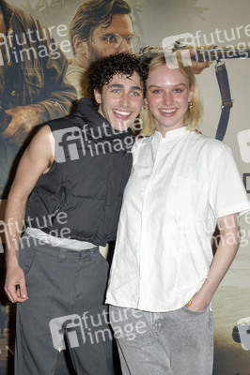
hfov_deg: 35.0
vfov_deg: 50.7
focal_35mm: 38
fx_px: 396
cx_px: 125
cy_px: 188
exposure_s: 1/250
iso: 250
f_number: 5.6
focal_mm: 38
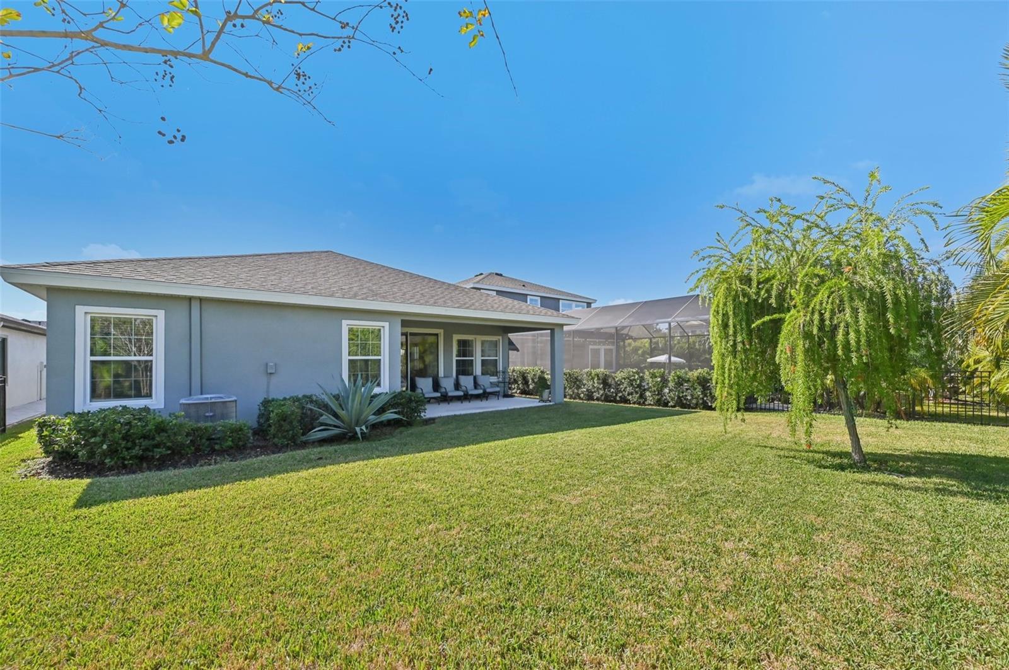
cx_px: 504
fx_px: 392
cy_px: 335
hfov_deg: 104.3
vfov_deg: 81.1
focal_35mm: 14
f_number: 8
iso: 400
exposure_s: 1/1250
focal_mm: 14
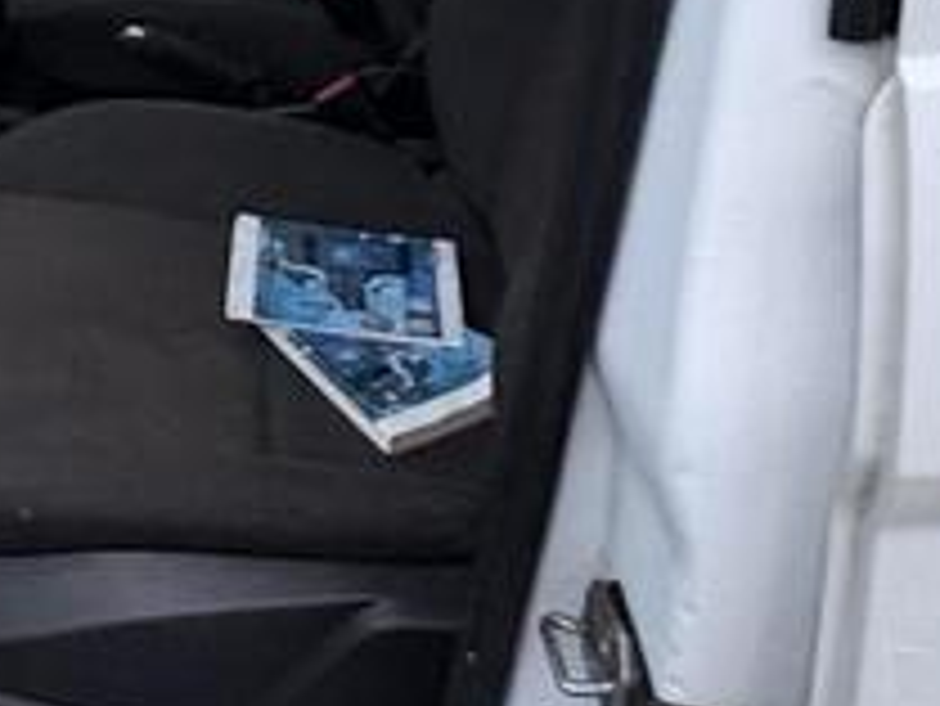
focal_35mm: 60
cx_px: 216
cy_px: -103
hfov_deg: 31.5
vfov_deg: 22.8
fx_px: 1630
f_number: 2.2
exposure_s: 1/60
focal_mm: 2.22
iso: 400
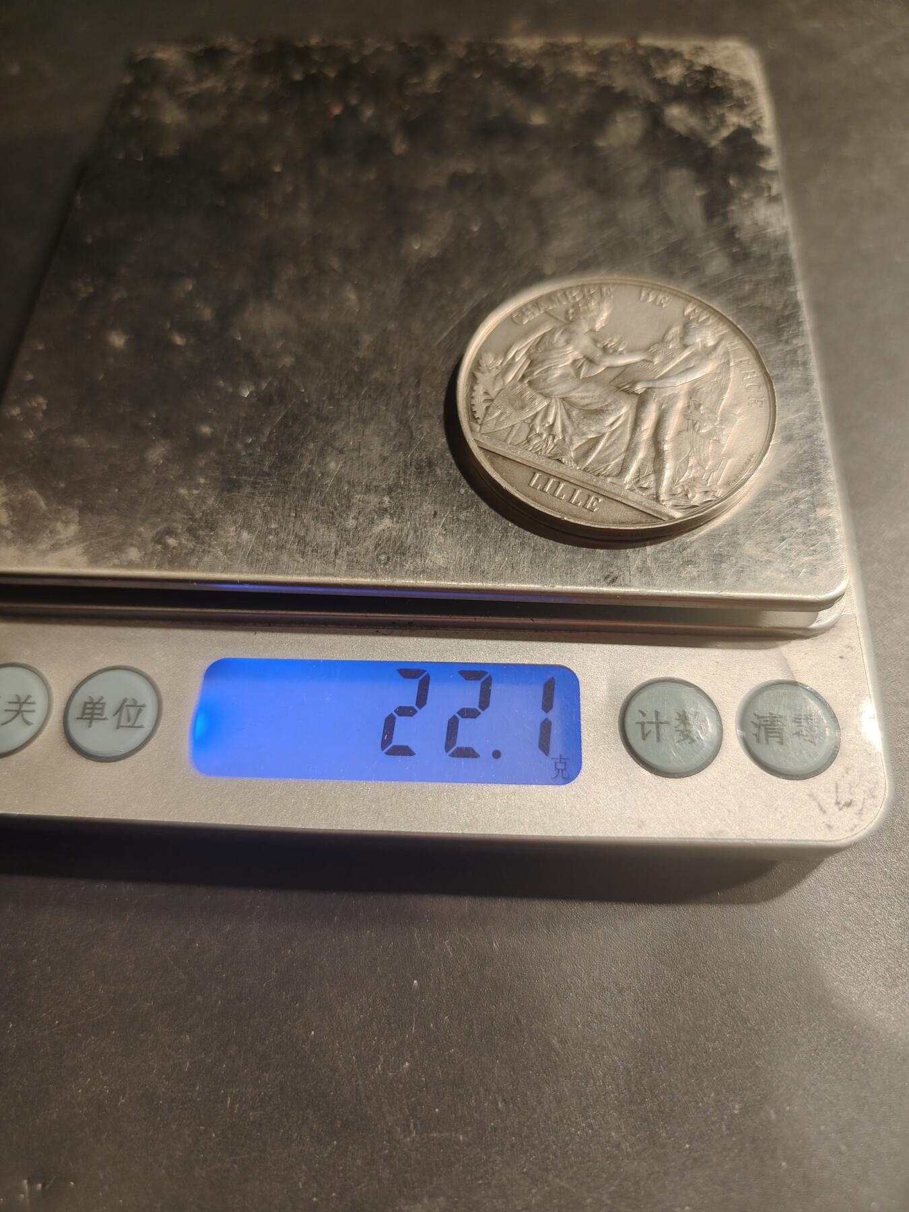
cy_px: 606
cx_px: 454
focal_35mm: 23
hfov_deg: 58.9
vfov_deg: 73.9
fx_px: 805
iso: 250
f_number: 1.6
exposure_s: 1/200
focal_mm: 6.06
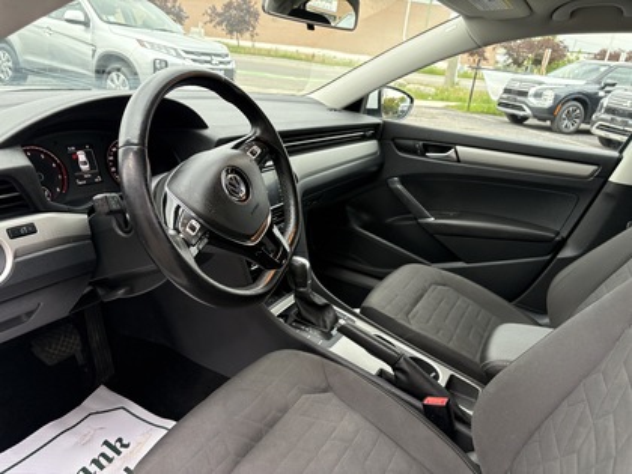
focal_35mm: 26
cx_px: 316
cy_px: 237
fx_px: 475
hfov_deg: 67.3
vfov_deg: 53.1
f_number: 1.6
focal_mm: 5.96
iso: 100
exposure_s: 1/134
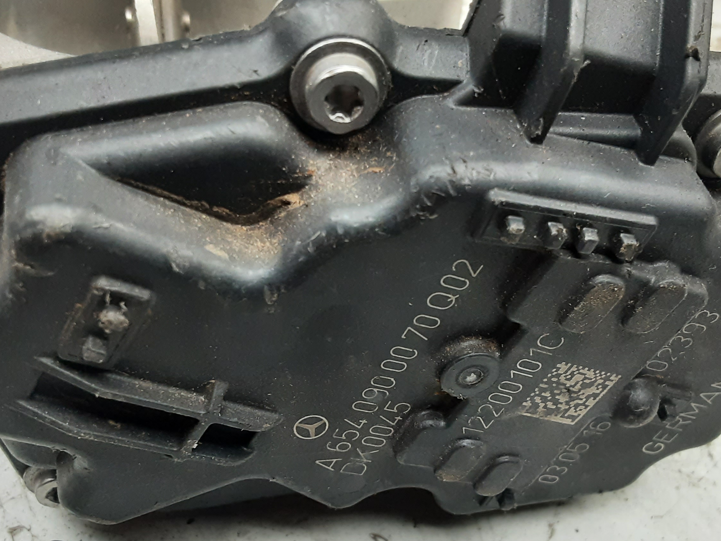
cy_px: 384
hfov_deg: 47.8
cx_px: 384
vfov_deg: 36.2
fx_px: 812
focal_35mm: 39
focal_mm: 2.91
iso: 160
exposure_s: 1/50
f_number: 1.9
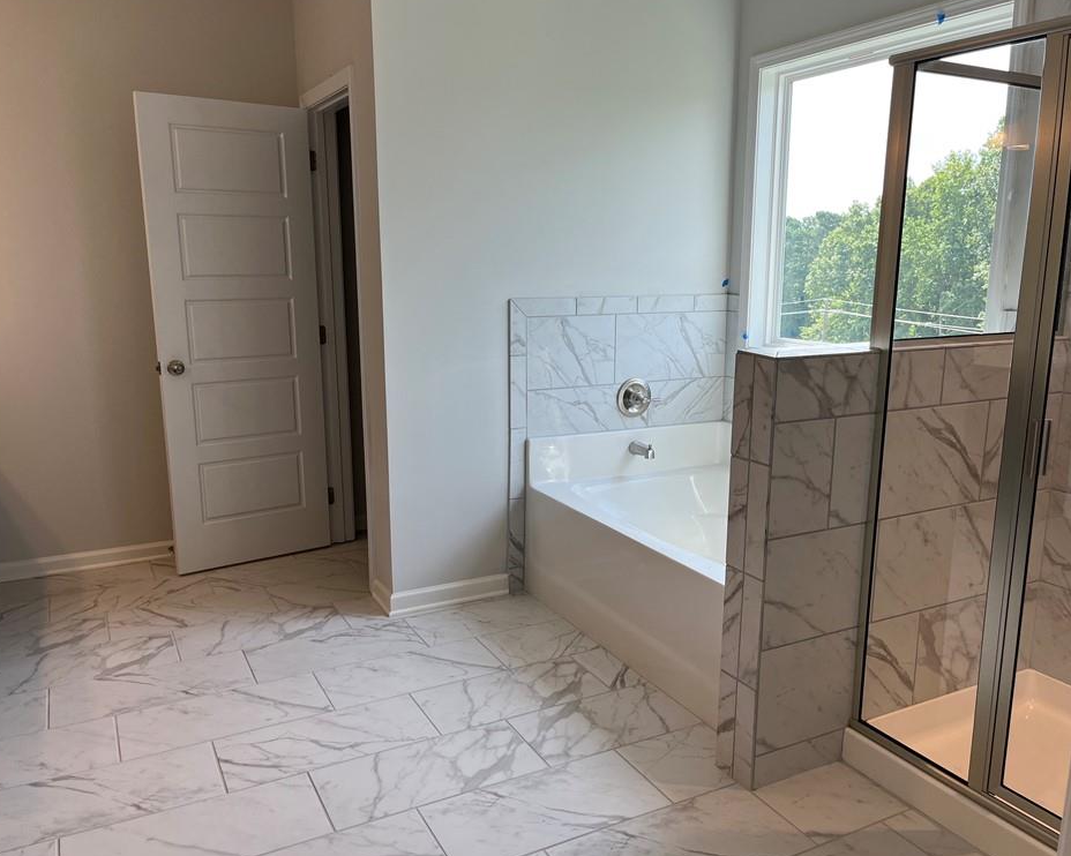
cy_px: 428
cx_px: 555
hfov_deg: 62.2
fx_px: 887
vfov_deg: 51.5
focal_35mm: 28
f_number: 1.6
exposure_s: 1/229
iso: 40
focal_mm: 5.1
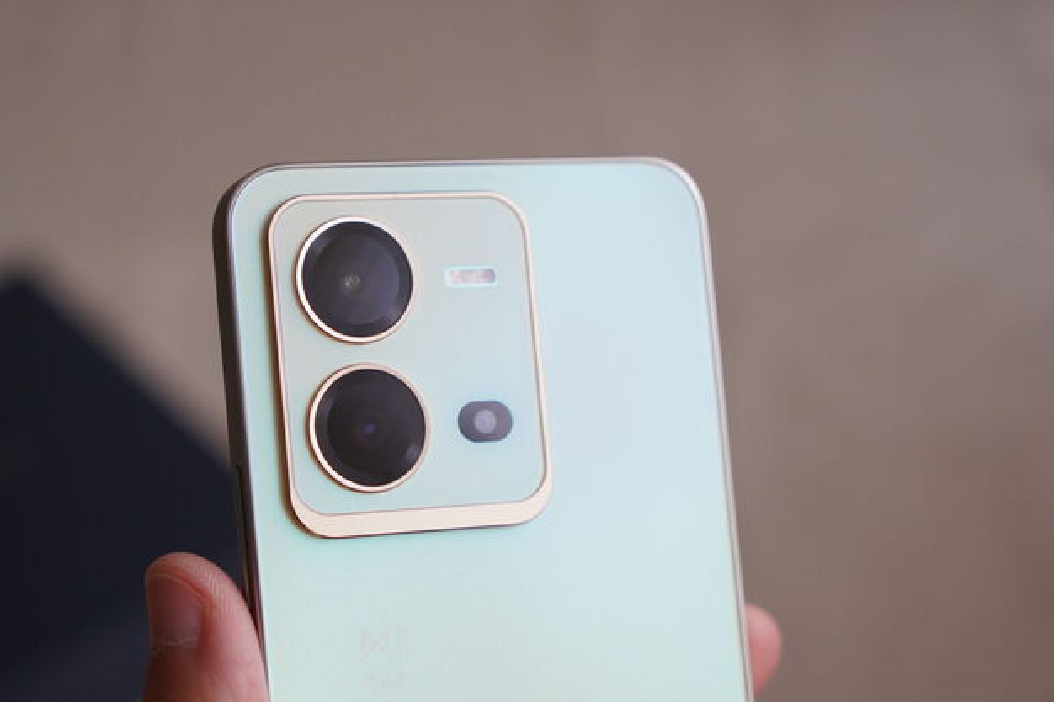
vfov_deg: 16.6
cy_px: 453
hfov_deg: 24.7
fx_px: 2400
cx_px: 448
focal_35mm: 82
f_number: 4.5
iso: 800
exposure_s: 1/125
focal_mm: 62
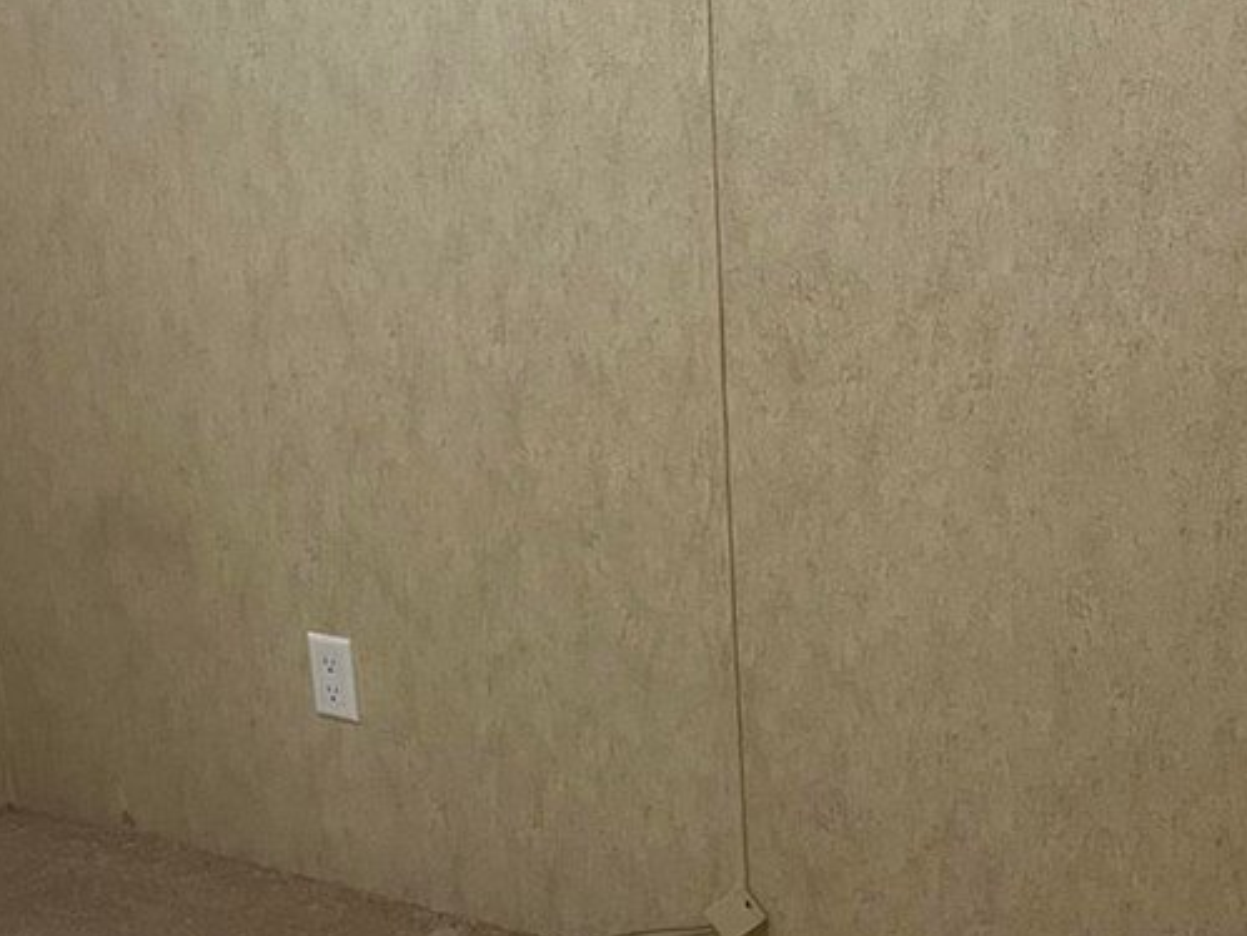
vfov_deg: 18.5
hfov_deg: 24.6
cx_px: 439
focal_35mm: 79
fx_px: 2847
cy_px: 750
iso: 250
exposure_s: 1/60
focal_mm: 5.1
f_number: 1.6
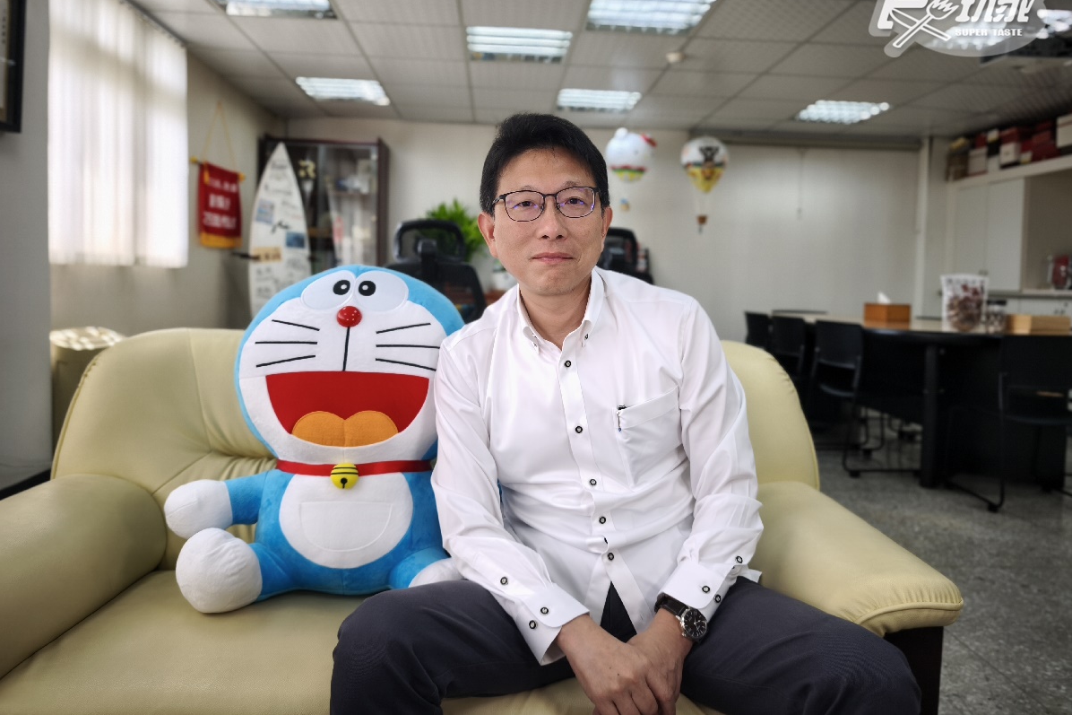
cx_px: 537
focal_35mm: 24
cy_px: 312
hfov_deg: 73.8
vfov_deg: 53.0
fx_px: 715
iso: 50
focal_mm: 6.57
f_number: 1.6
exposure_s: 1/177
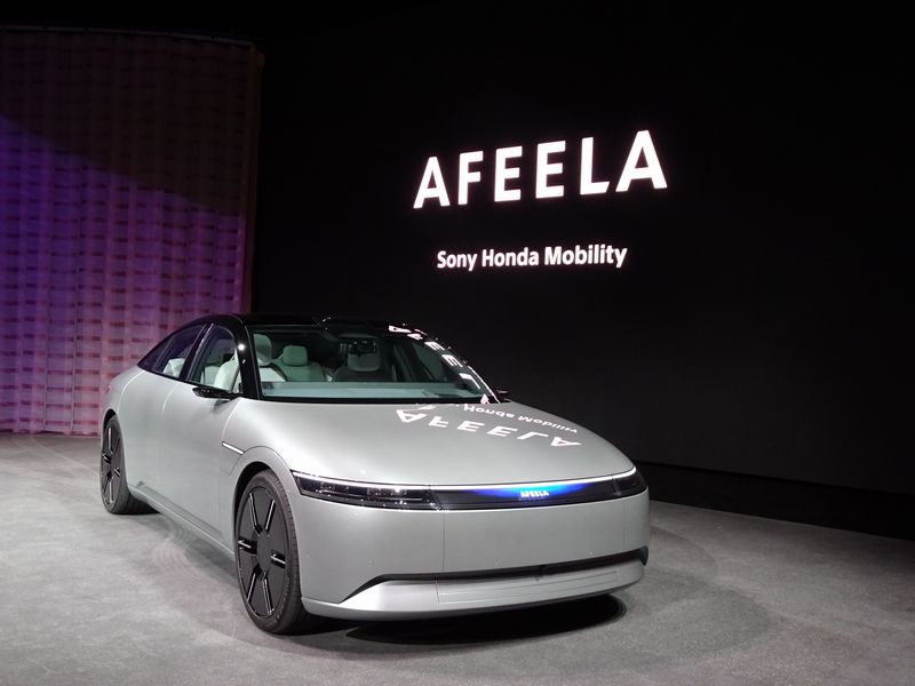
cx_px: 458
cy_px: 343
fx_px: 899
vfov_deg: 41.8
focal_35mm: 34
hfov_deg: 54.0
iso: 400
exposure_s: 1/40
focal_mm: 5.79
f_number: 4
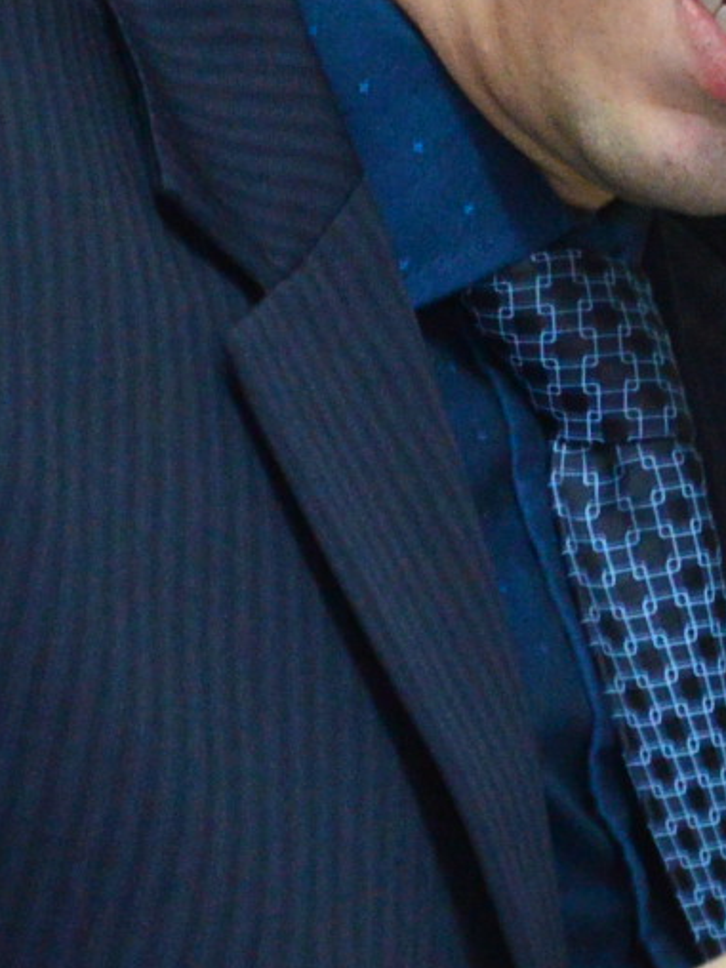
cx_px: 926
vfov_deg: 5.4
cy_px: 274
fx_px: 10347
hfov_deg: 4.0
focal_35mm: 370
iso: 3200
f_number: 6.3
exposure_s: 1/60
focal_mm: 65
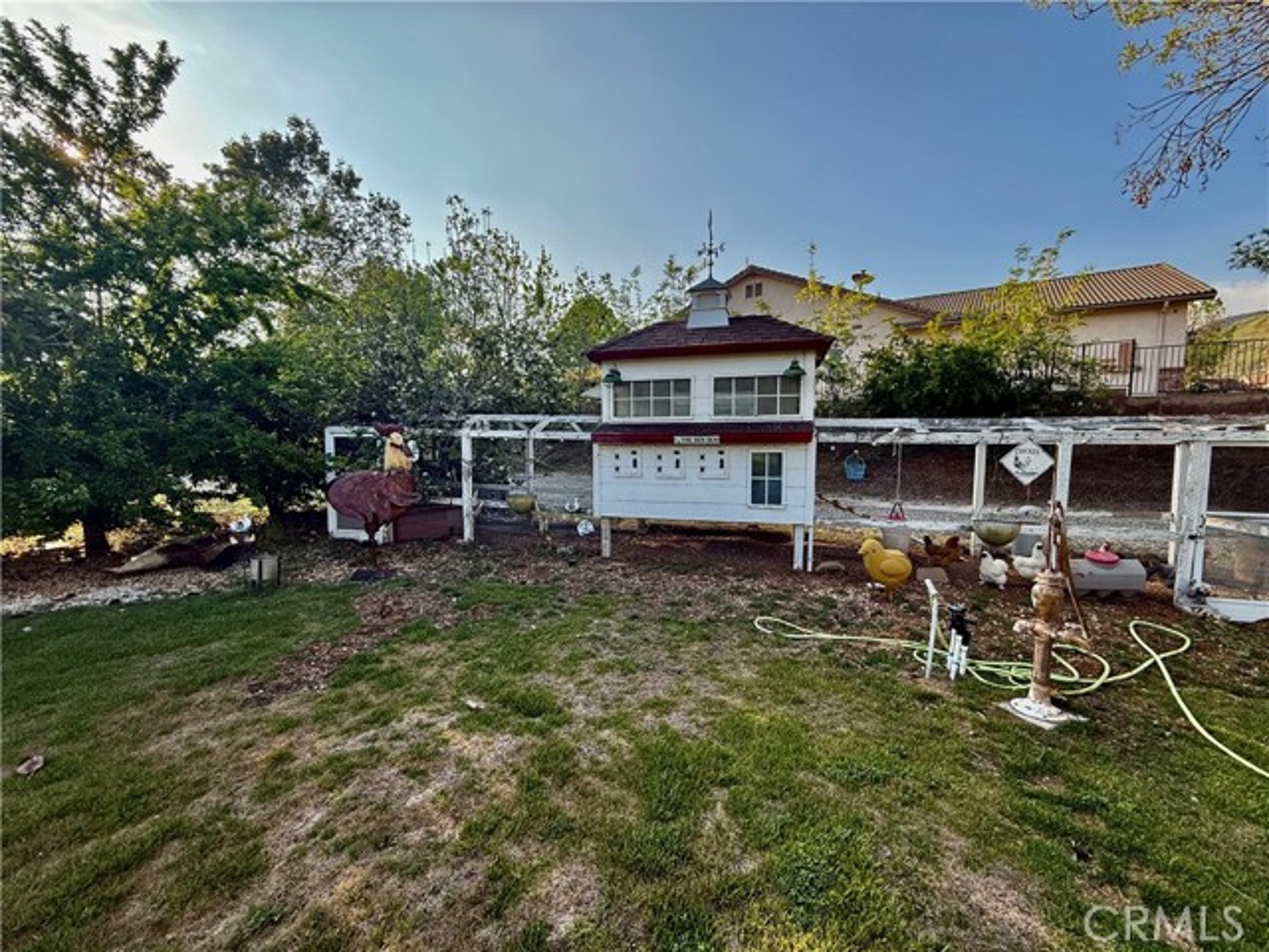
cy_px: 476
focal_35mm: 14
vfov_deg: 85.7
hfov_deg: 102.1
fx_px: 513
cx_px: 634
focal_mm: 2.22
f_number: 2.2
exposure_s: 1/461
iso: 64
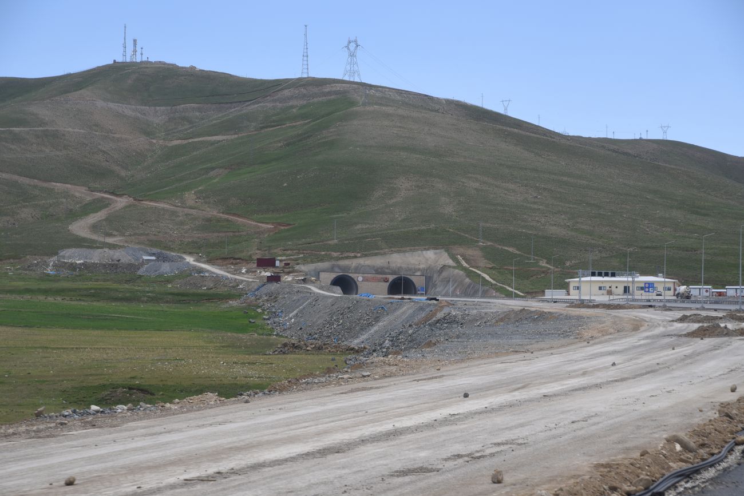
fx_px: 1488
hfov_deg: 28.1
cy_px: 248
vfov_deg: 18.9
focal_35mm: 72
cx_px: 372
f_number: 7.1
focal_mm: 72
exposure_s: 1/500
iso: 160
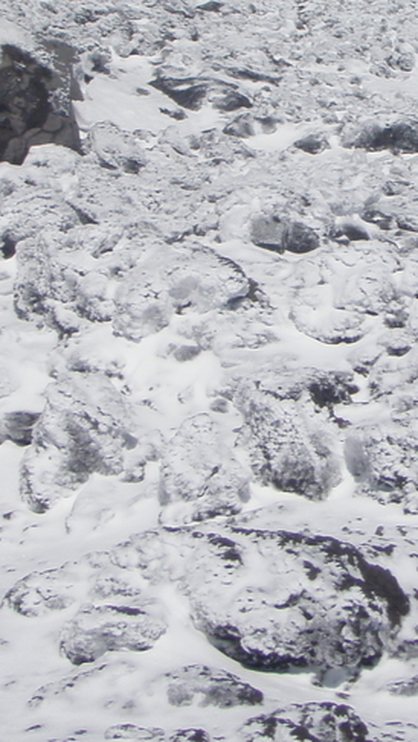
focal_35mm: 102
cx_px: 394
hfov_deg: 11.8
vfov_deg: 20.6
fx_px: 2009
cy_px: 113
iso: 80
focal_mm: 6.7
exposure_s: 1/800
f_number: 6.3
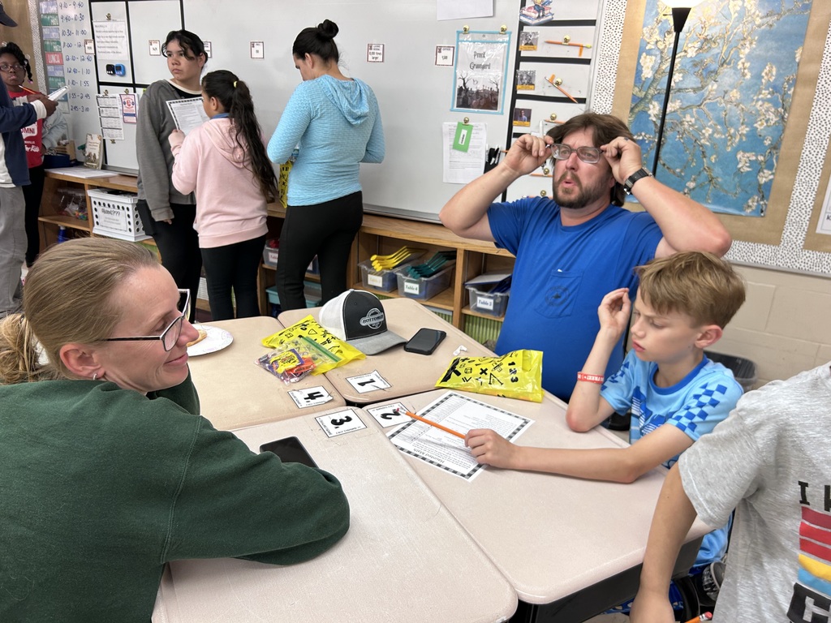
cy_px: 312
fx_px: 624
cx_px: 416
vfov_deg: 53.1
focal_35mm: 26
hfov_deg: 67.3
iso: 64
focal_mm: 5.7
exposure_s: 1/60
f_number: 1.5
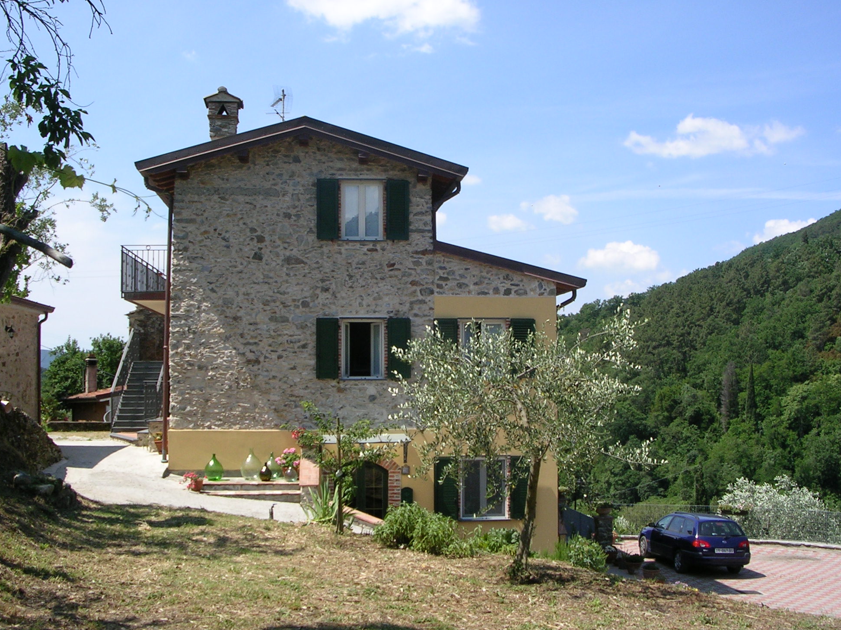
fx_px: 972
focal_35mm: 40
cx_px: 409
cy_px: 311
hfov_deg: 46.8
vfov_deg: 36.0
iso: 50
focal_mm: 5.8
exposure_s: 1/254
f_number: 5.6
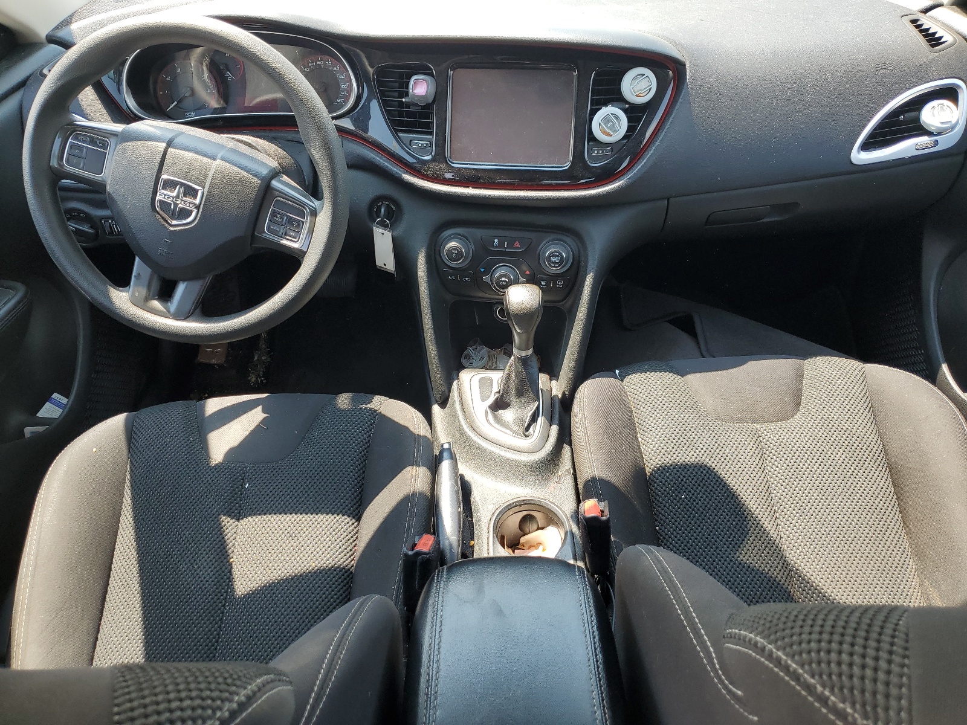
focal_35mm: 26
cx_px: 484
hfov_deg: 67.3
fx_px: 726
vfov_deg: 53.1
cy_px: 362
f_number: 1.5
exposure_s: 1/312
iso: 50
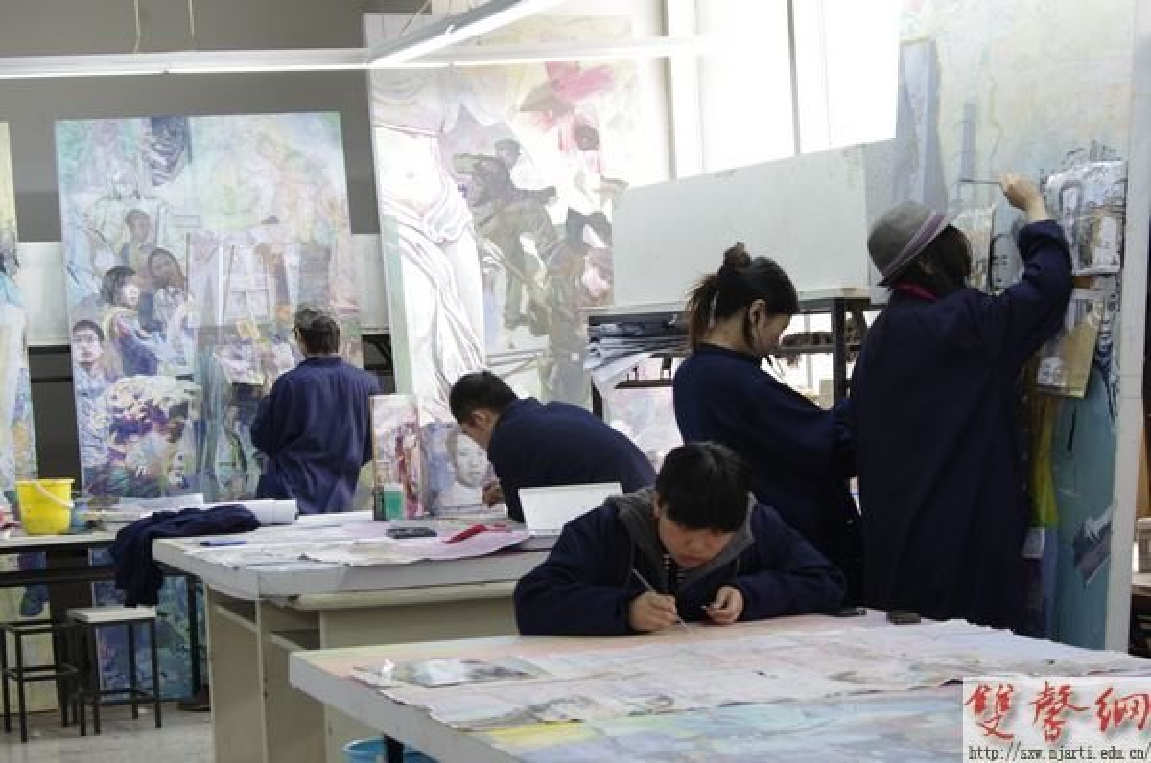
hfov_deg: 21.7
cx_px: 576
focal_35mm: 94
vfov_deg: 14.5
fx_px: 3001
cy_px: 382
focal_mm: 62.5
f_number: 8
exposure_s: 1/25
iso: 400
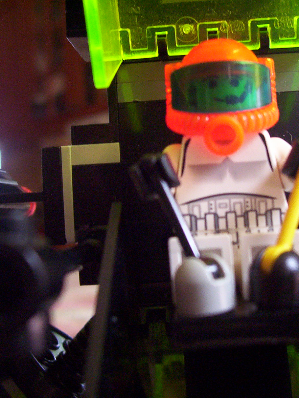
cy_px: 198
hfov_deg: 25.1
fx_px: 668
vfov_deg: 33.2
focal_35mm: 58
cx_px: 207
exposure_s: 1/49.3
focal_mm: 5.77
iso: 200
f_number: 2.73
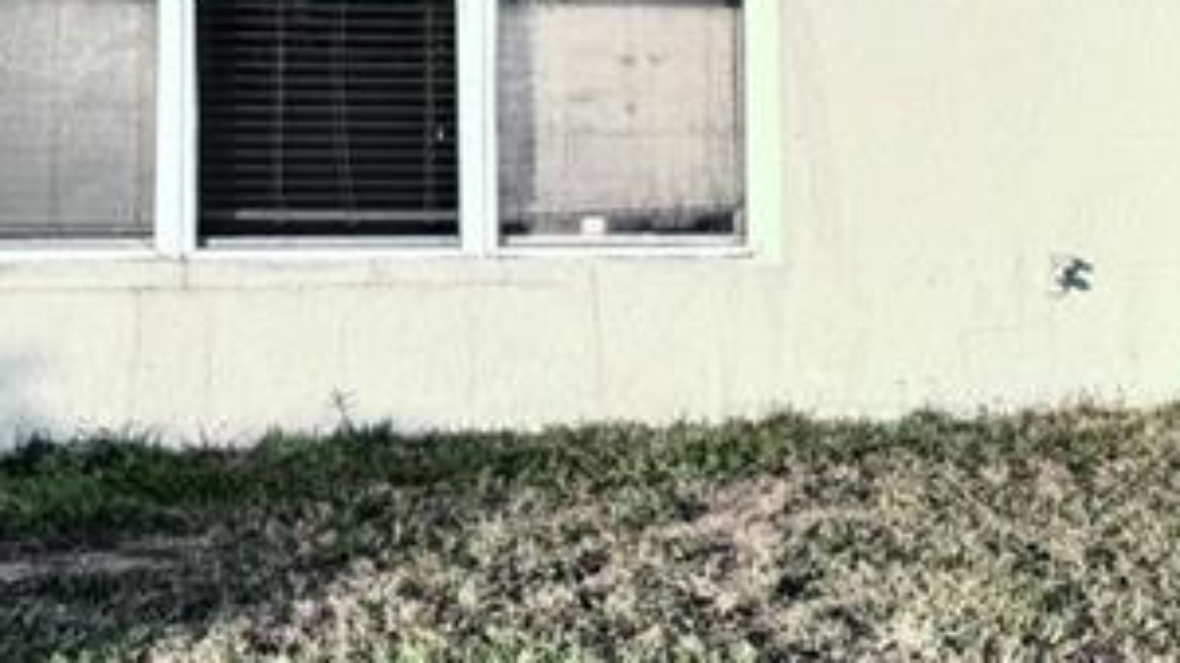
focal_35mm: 89
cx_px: 172
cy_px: -212
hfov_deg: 23.4
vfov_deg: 13.1
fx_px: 2783
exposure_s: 1/4310
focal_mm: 6.76
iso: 80
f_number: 1.78
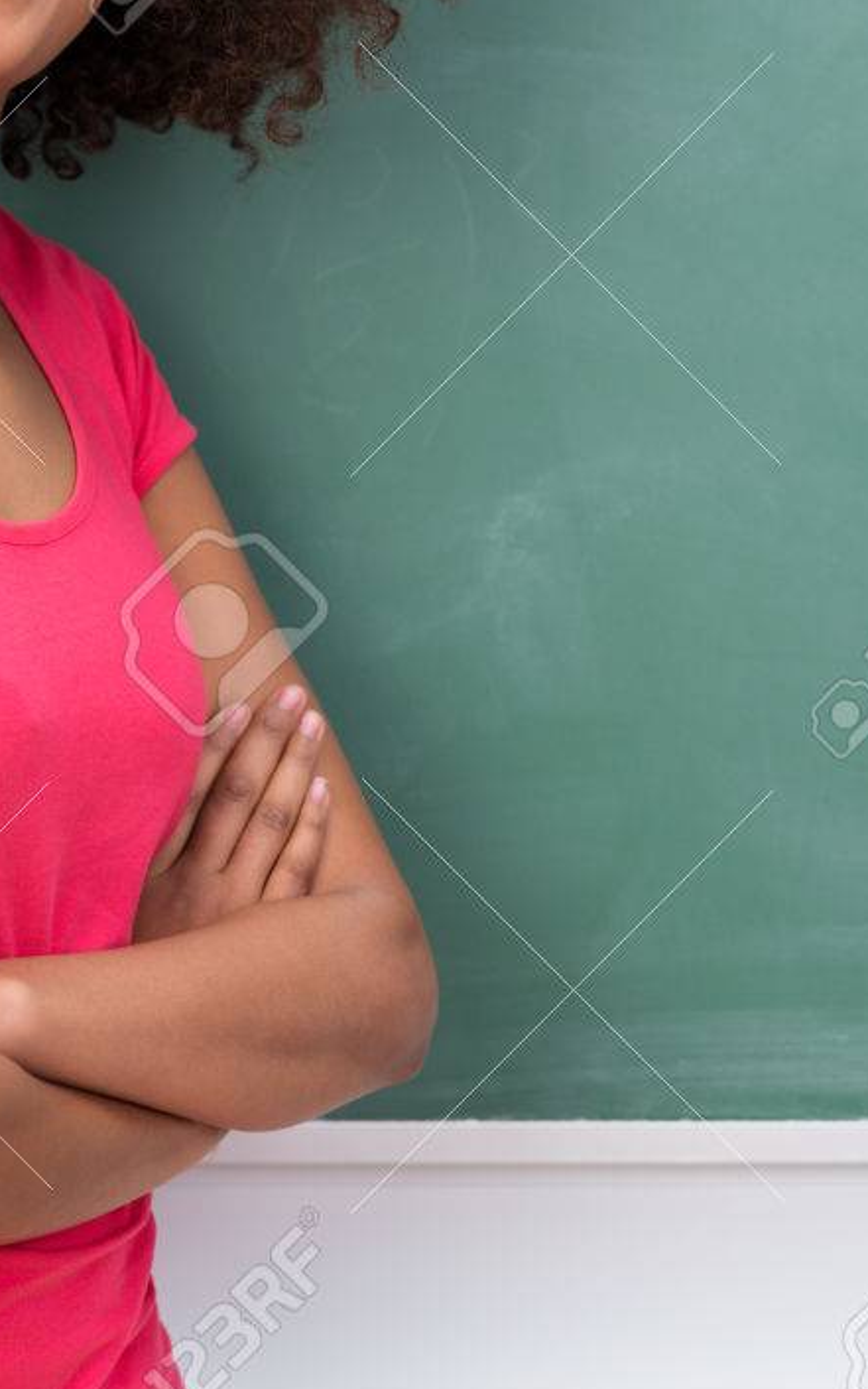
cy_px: 256
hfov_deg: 5.6
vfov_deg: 8.9
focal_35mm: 235
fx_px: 8889
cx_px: 143
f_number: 3.2
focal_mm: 125
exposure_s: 1/160
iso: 100
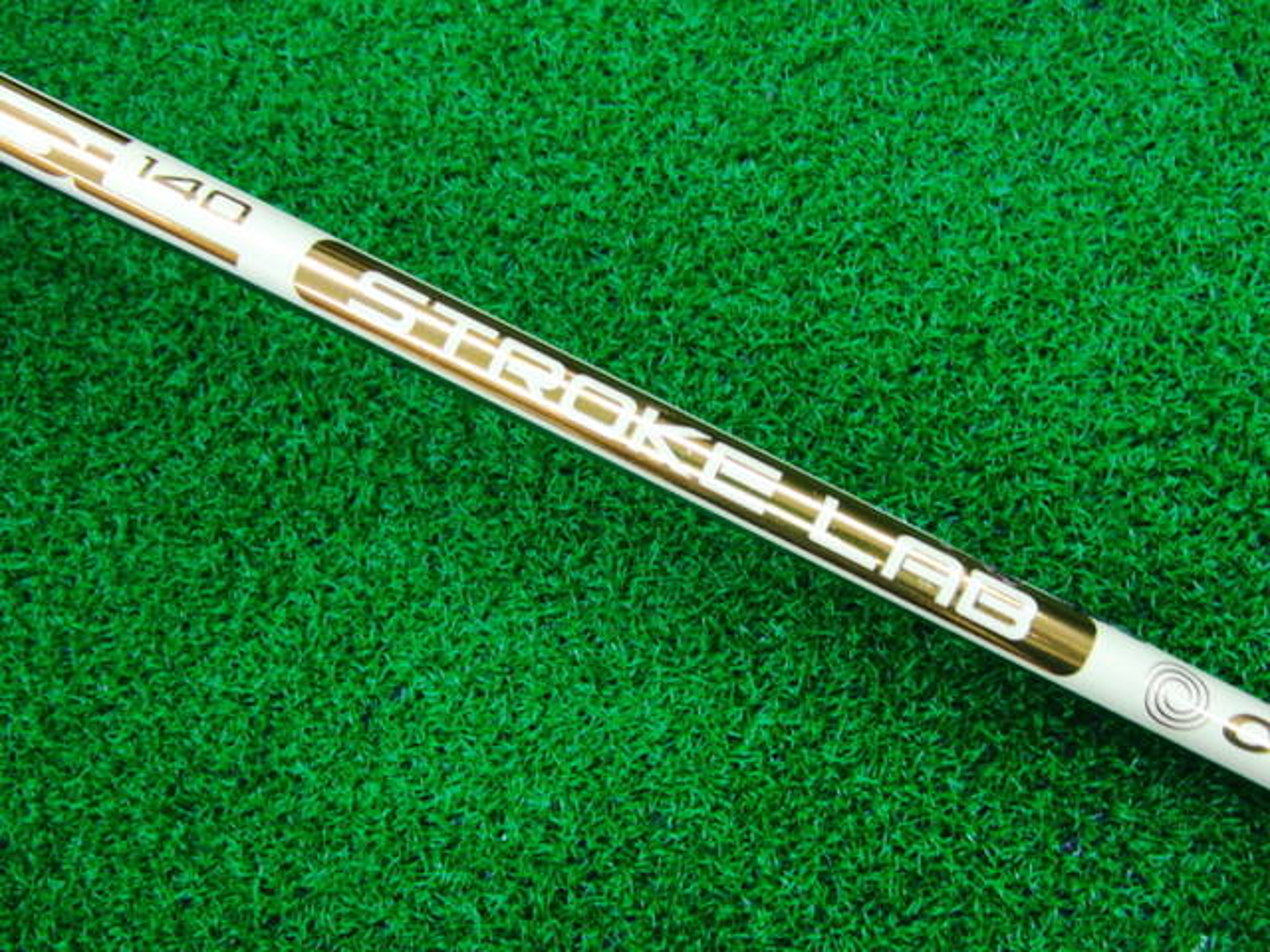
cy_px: 476
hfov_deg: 50.1
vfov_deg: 38.7
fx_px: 1357
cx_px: 635
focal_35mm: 37
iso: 400
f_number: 3.6
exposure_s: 1/40
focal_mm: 6.42
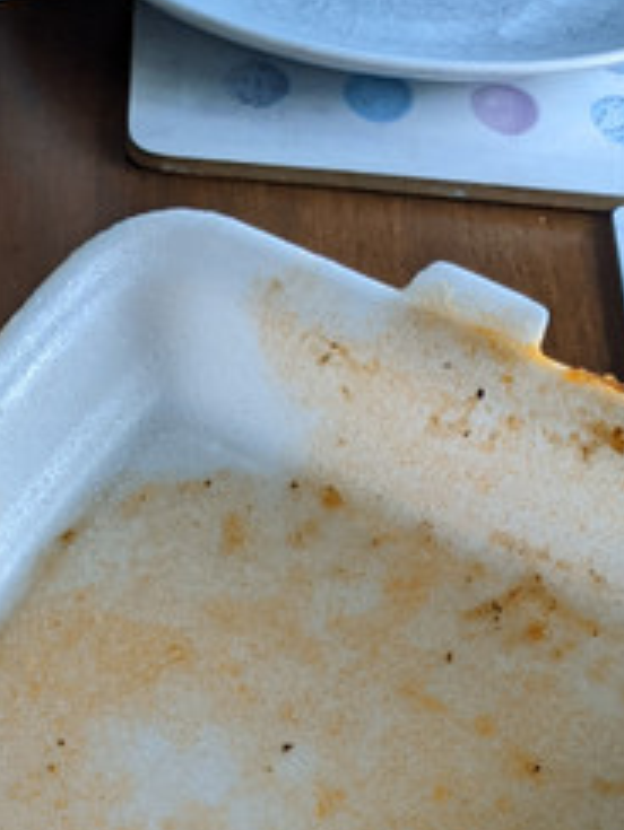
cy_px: 1206
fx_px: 2113
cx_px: -190
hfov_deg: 15.9
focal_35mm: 88
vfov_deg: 19.6
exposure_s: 1/25
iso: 94
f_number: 1.73
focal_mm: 4.38
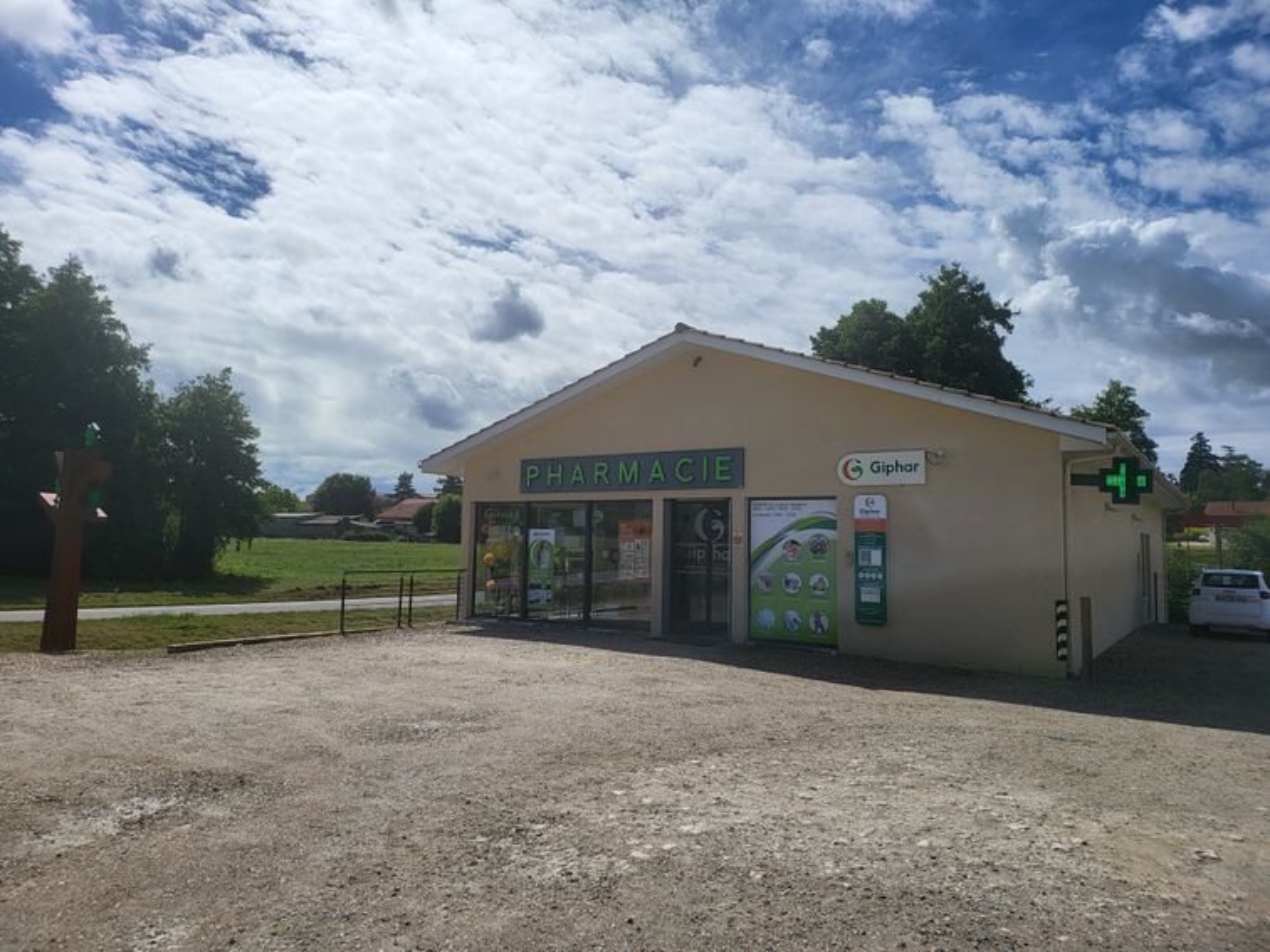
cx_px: 635
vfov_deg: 56.8
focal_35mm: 24
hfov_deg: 71.6
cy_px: 476
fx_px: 881
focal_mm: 5
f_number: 1.8
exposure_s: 1/8900
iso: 40
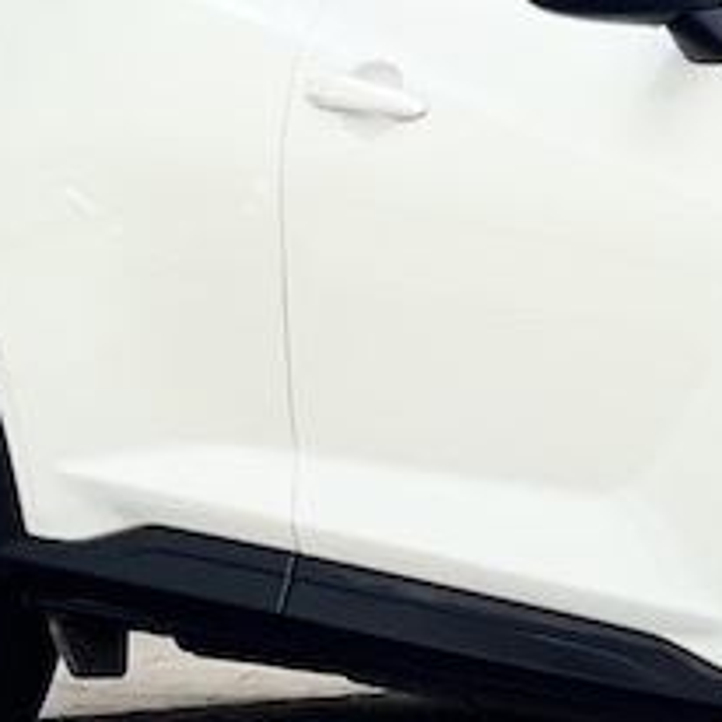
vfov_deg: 5.1
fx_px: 8070
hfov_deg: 5.1
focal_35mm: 342
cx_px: 1158
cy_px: 401
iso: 25
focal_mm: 7.5
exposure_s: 1/121
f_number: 2.2
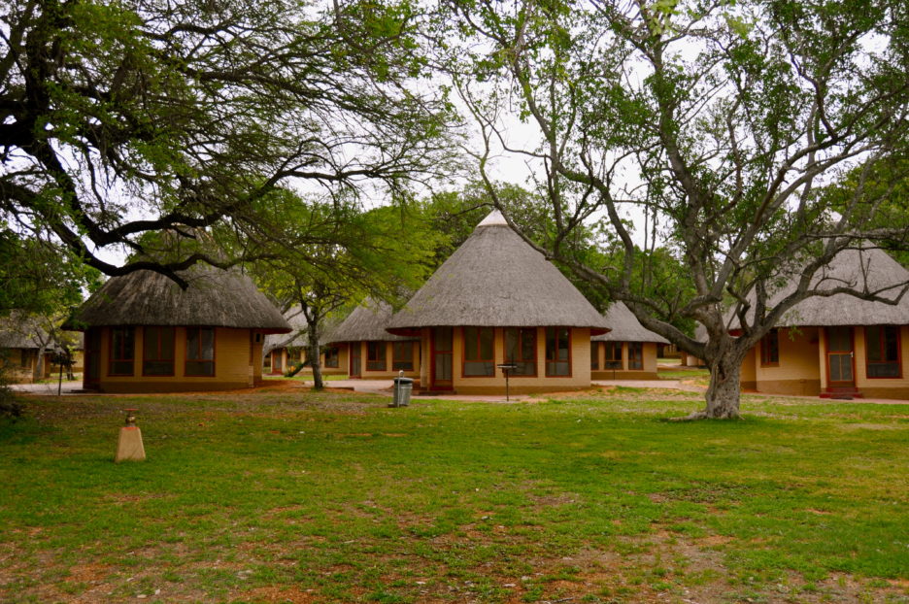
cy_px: 302
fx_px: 908
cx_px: 454
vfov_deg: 36.8
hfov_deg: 53.2
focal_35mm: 36
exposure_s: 1/200
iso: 360
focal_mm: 24
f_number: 3.8
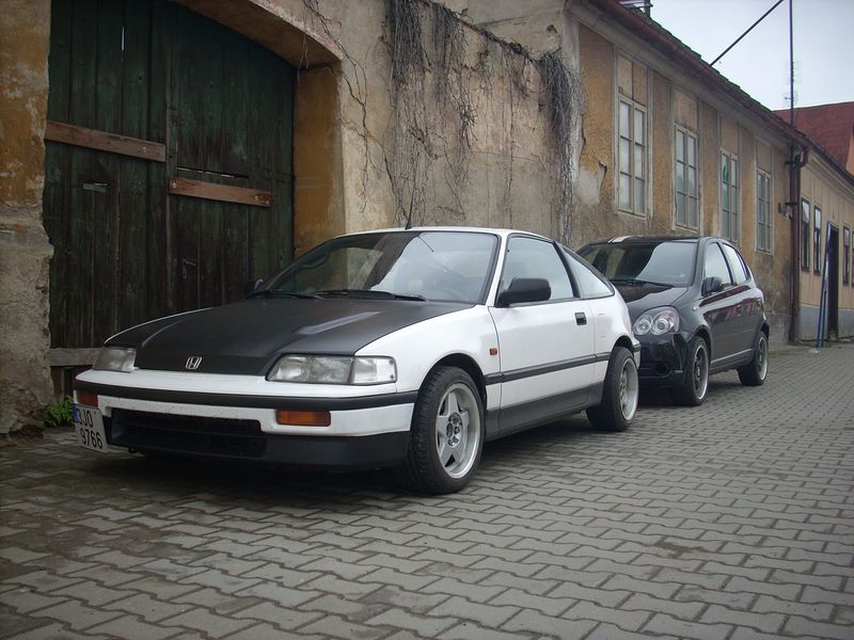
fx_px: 913
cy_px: 320
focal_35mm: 37
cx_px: 427
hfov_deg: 50.1
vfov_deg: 38.7
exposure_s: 1/261
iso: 64
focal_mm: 6.2
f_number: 2.8
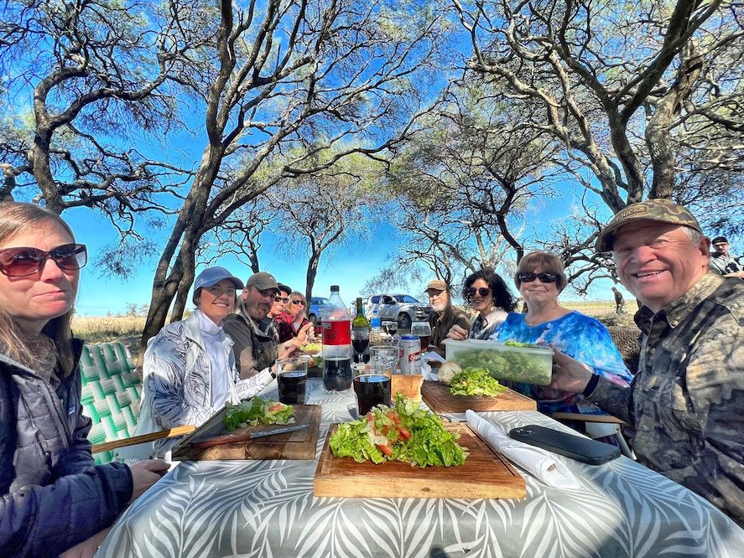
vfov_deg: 81.7
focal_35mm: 15
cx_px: 341
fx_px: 323
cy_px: 267
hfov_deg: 97.9
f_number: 1.8
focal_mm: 1.57
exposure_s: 1/508
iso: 32
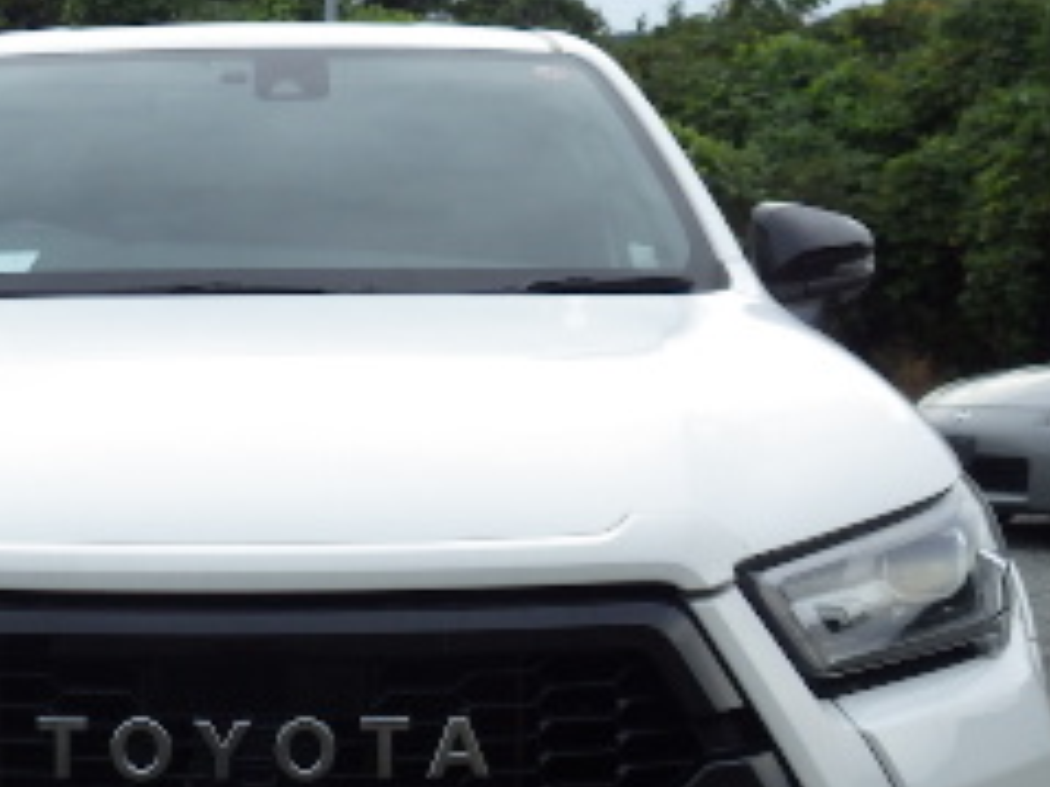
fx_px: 2031
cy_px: 620
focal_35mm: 67
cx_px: 176
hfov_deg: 28.2
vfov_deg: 21.7
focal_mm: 4.5
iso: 125
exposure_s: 1/640
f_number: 2.8
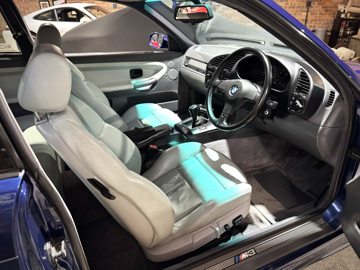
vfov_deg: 56.8
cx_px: 180
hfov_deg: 71.6
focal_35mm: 24
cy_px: 135
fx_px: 250
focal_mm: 6.76
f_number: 1.78
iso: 640
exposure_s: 1/33
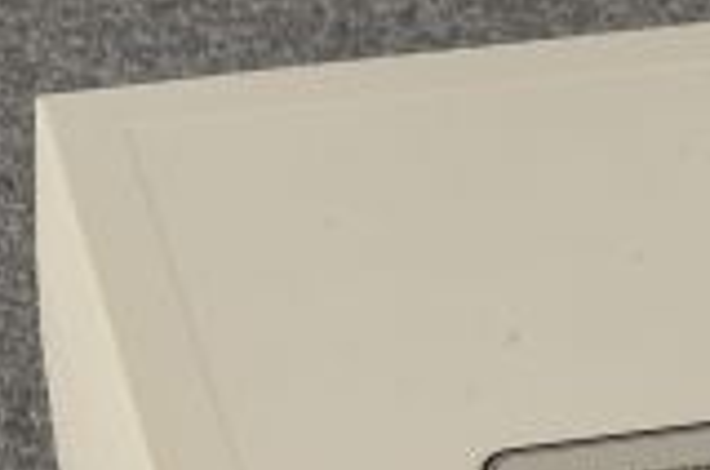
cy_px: 765
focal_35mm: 188
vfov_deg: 7.1
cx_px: 519
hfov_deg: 10.9
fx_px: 3700
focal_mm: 50
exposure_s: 1/125
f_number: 13
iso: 1600
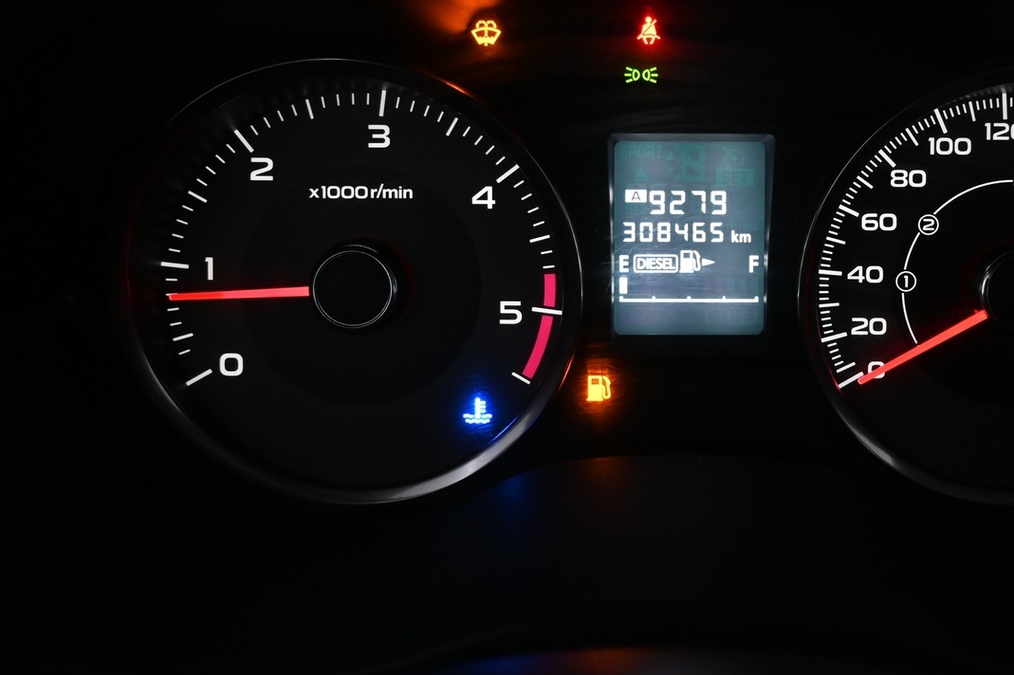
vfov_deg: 28.0
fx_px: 1345
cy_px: 210
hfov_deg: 40.7
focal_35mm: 48
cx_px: 685
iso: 800
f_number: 4
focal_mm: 21
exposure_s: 1/30
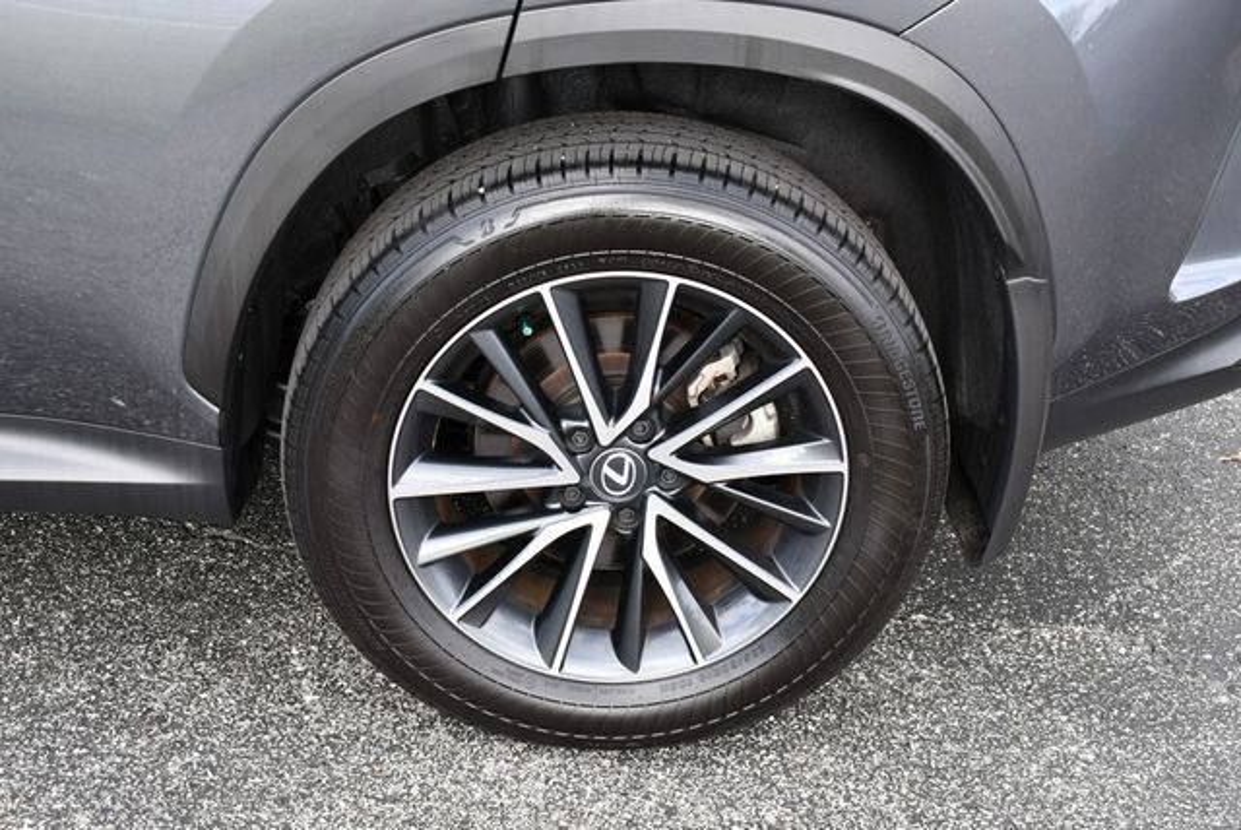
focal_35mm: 54
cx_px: 620
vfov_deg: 25.1
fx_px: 1863
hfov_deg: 36.8
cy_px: 415
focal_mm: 27
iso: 400
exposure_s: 1/250
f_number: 5.6
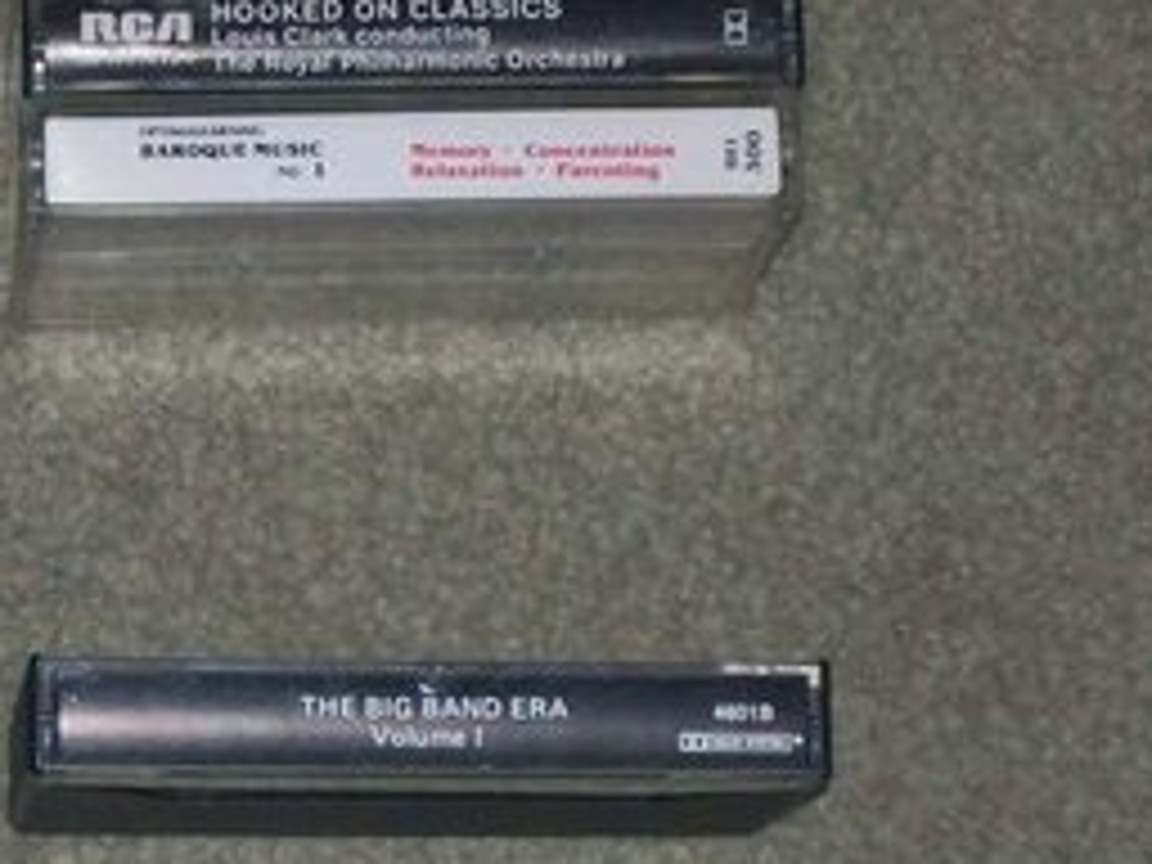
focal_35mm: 204
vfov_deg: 7.3
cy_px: 346
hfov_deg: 9.6
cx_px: 45
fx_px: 6789
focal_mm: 14.3
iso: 80
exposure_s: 1/109
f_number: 4.3
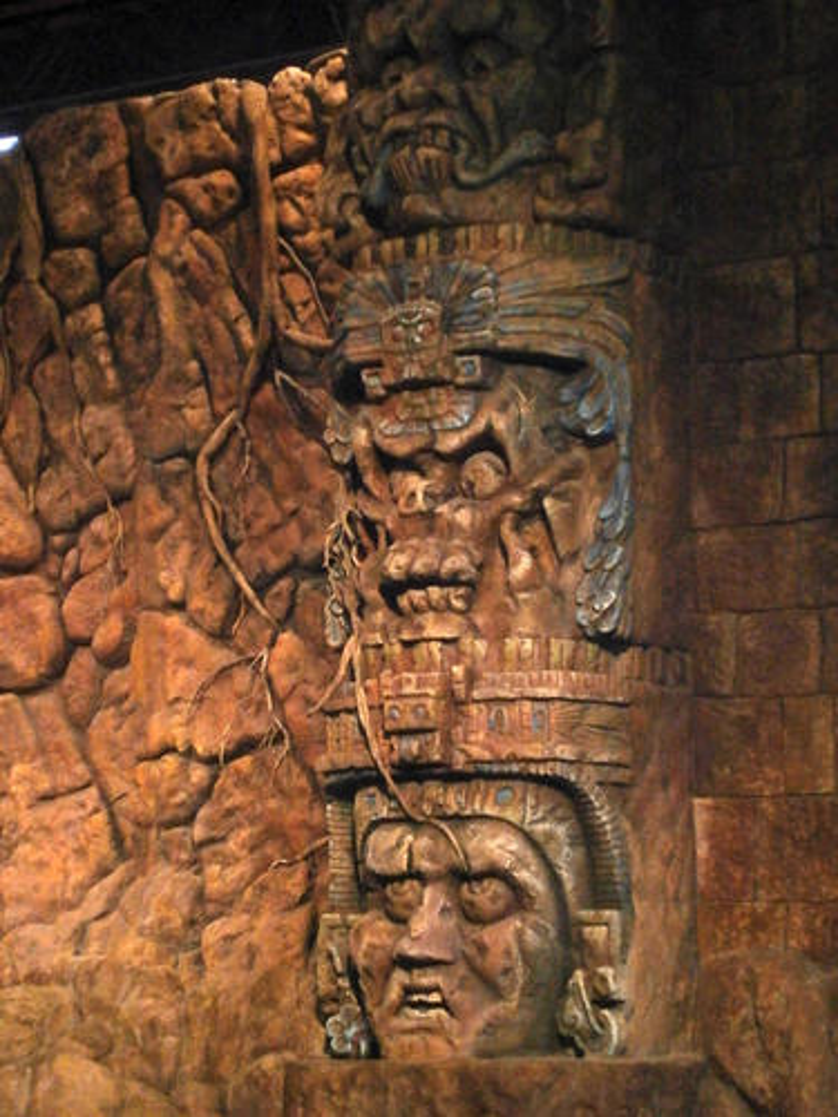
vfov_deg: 22.5
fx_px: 2808
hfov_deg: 17.0
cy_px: 558
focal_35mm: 87
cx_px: 419
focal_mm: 15.4
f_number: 4.9
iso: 800
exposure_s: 1/60
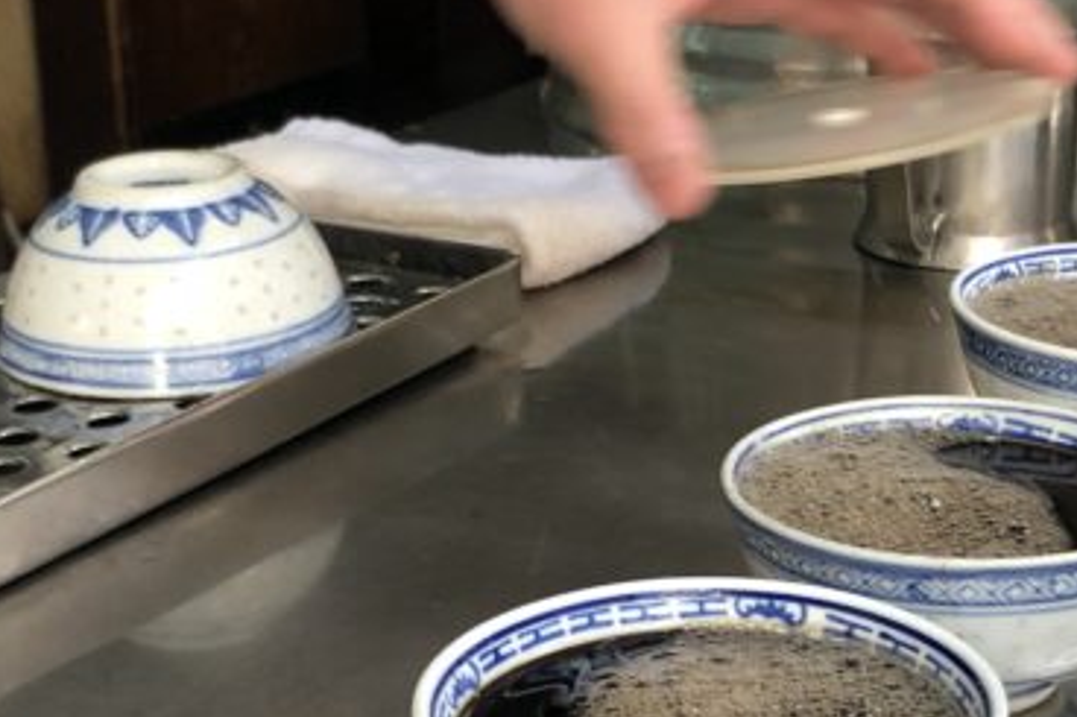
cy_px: 541
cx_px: 591
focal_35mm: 81
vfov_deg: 16.7
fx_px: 2422
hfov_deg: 25.1
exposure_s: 1/50
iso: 25
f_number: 1.8
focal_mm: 4
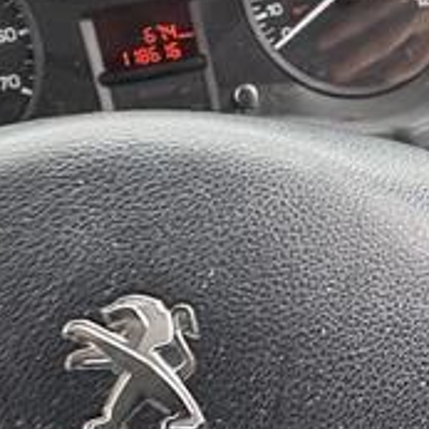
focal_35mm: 64
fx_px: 897
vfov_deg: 26.4
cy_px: 340
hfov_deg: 26.2
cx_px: 369
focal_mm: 2.22
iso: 200
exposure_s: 1/90
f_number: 2.2
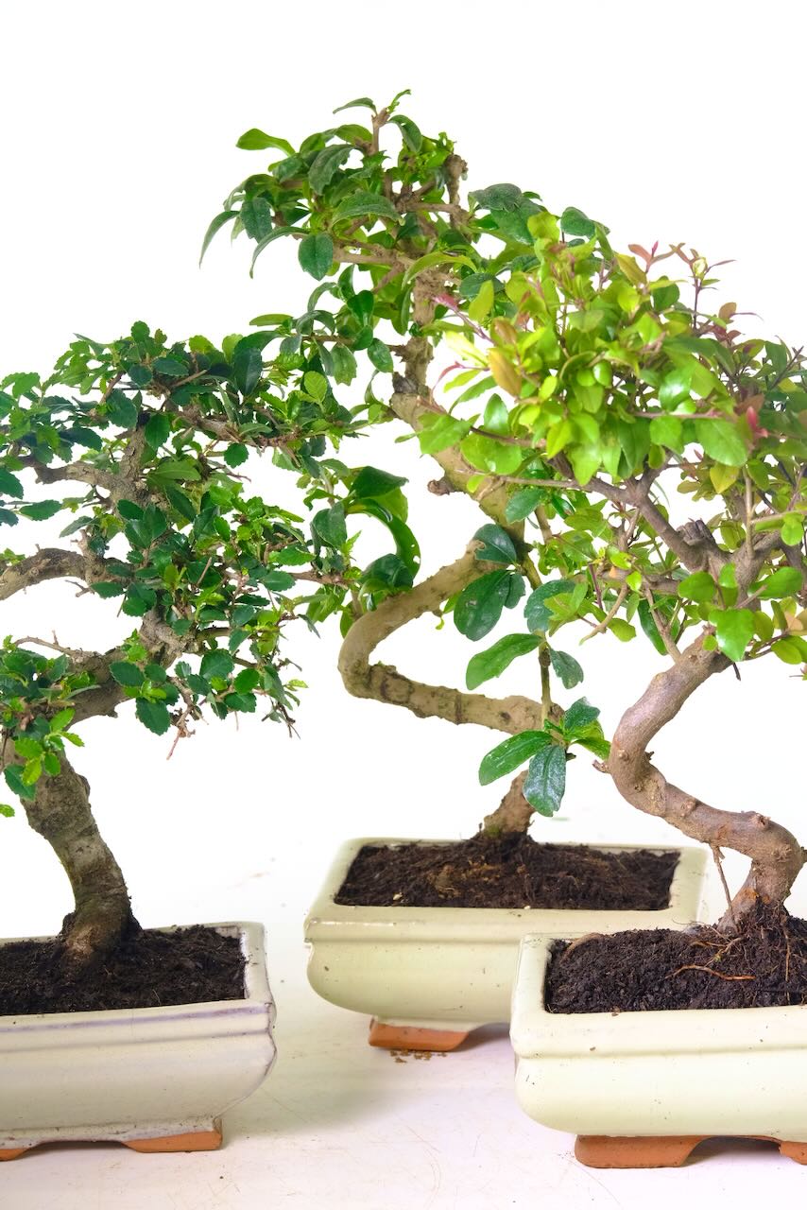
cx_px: 404
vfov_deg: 20.2
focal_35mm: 101
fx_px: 3394
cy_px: 605
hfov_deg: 13.6
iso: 1600
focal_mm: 67.1
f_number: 8
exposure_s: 1/30
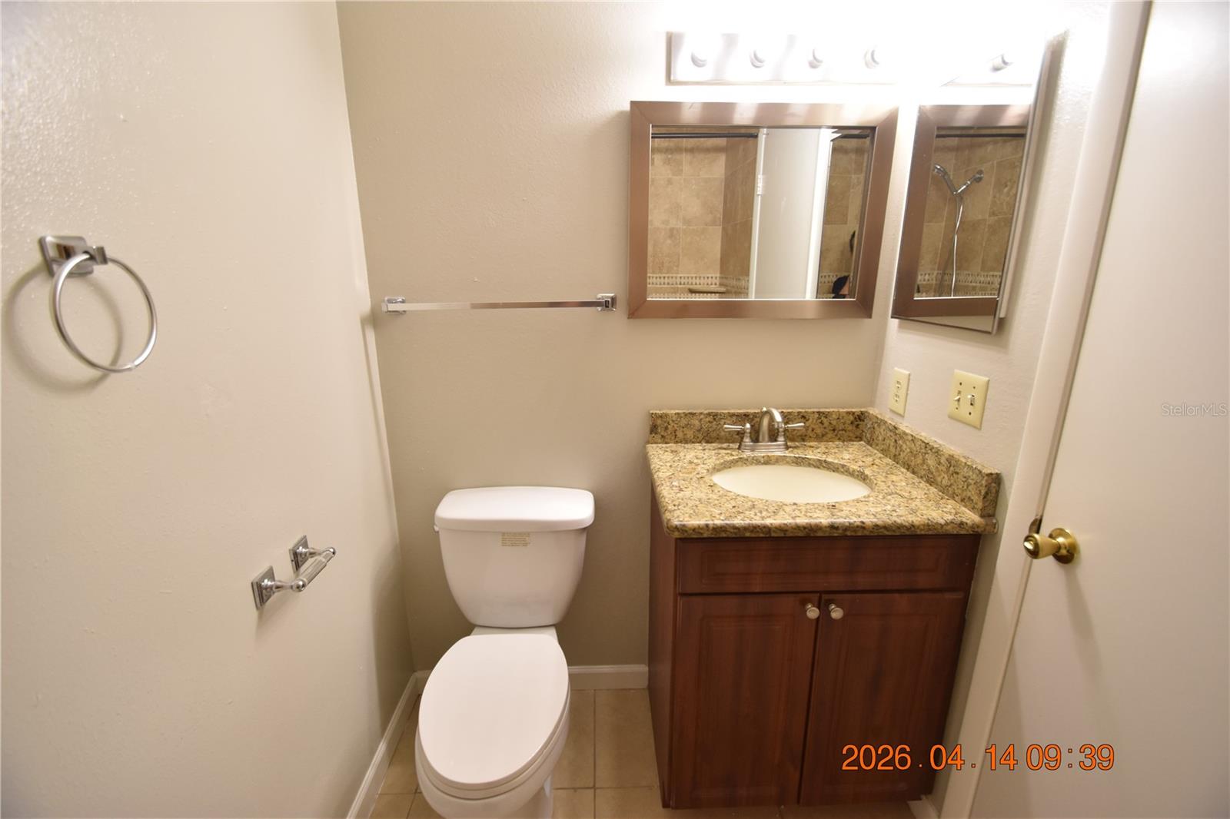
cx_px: 615
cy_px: 410
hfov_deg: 100.4
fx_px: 512
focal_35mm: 15
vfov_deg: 77.3
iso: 800
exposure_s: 1/60
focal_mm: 10
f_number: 3.5
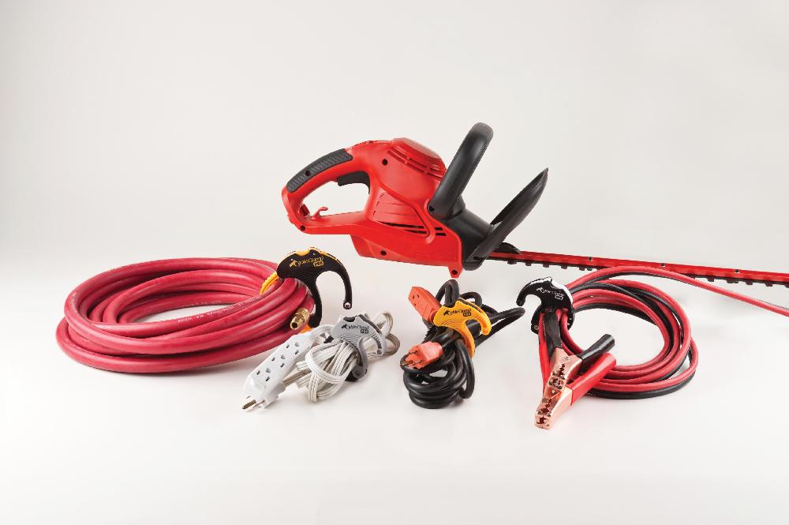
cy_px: 262
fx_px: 1226
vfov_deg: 24.2
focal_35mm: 56
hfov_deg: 35.7
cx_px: 394
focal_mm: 56
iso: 200
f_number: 11
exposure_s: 1/160
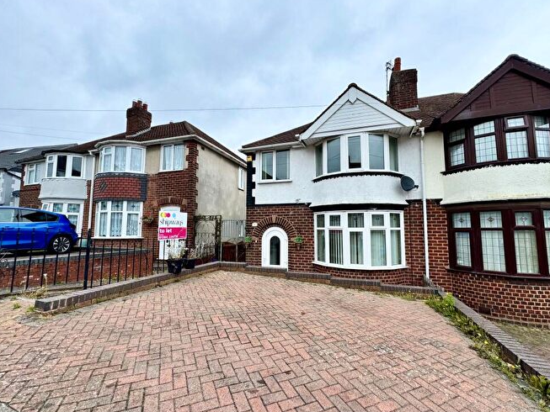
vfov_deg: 81.8
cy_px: 210
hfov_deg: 98.1
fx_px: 238
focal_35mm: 15
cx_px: 284
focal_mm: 2.22
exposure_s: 1/625
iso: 40
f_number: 2.2
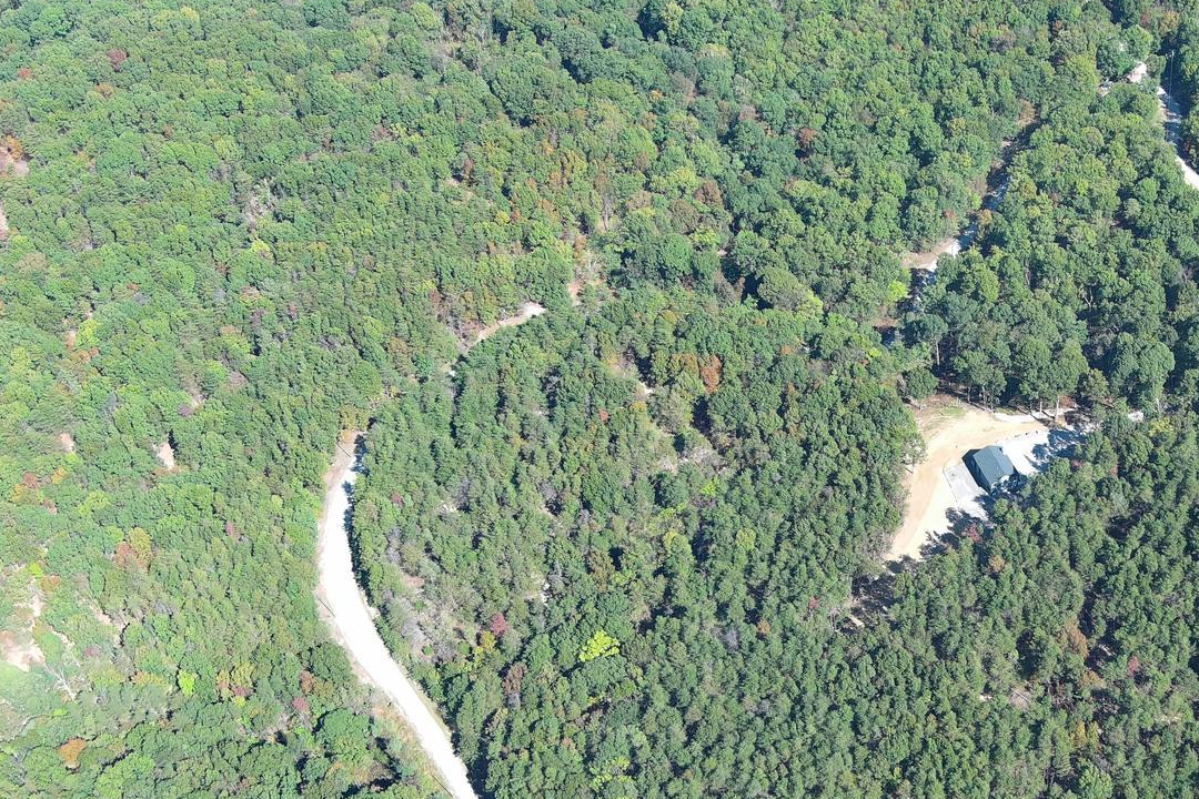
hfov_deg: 35.2
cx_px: 949
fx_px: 1832
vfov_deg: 24.4
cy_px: 567
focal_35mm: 55
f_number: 2.8
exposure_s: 1/384
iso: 100
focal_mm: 10.57
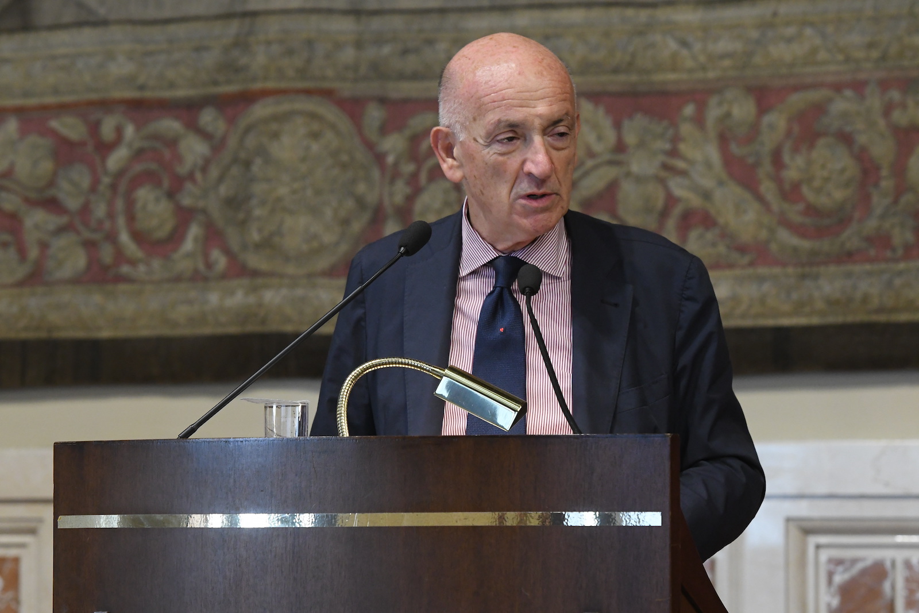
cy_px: 306
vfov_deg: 7.0
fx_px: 4978
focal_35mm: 195
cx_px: 460
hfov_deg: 10.5
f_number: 4.5
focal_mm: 130
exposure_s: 1/160
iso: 3200
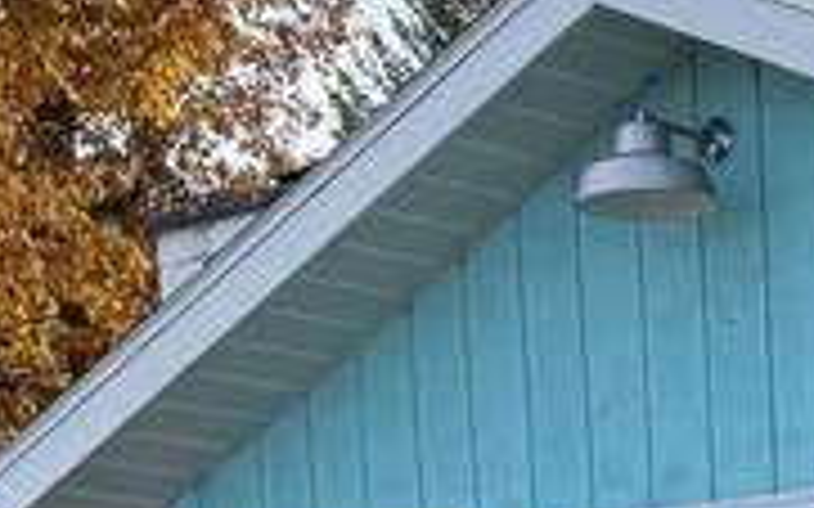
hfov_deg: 14.8
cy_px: 1290
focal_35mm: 135
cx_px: 1061
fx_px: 2994
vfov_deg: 8.7
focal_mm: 6.76
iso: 80
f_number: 1.78
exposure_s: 1/1923
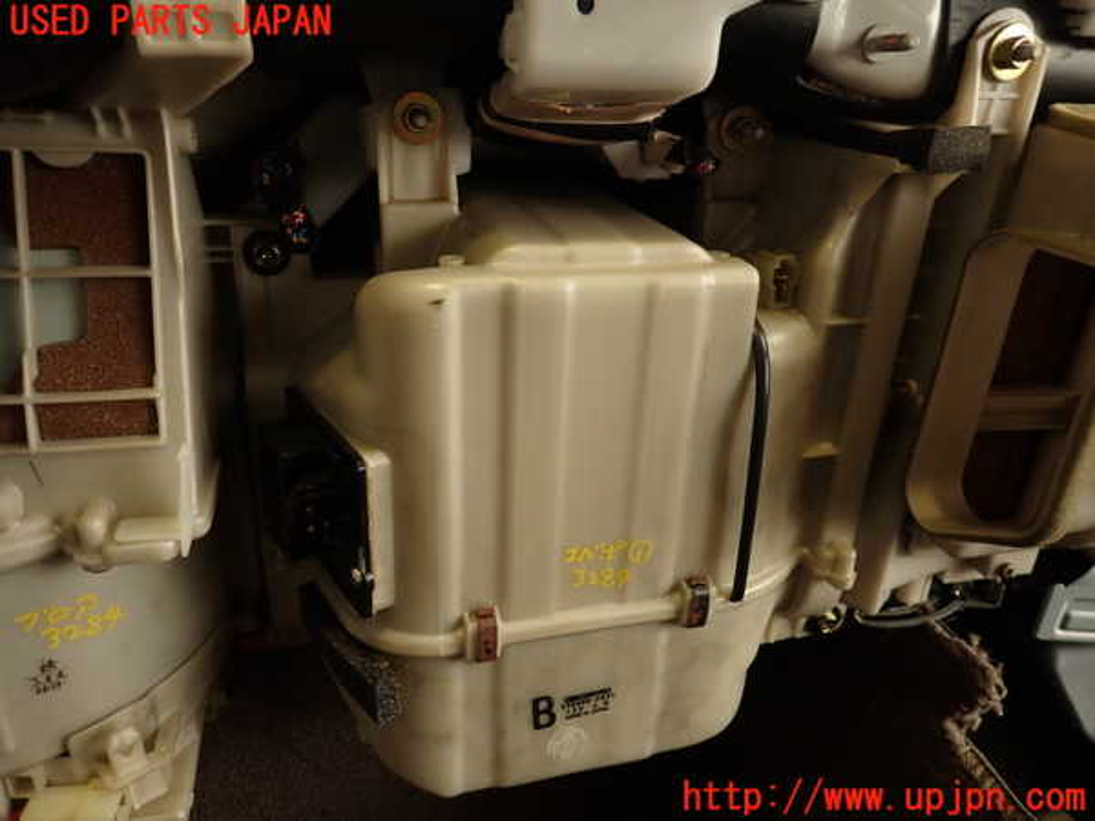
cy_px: 410
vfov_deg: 54.9
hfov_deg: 69.4
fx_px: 791
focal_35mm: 25
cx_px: 548
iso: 100
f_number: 2
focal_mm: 4.5
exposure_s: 1/60
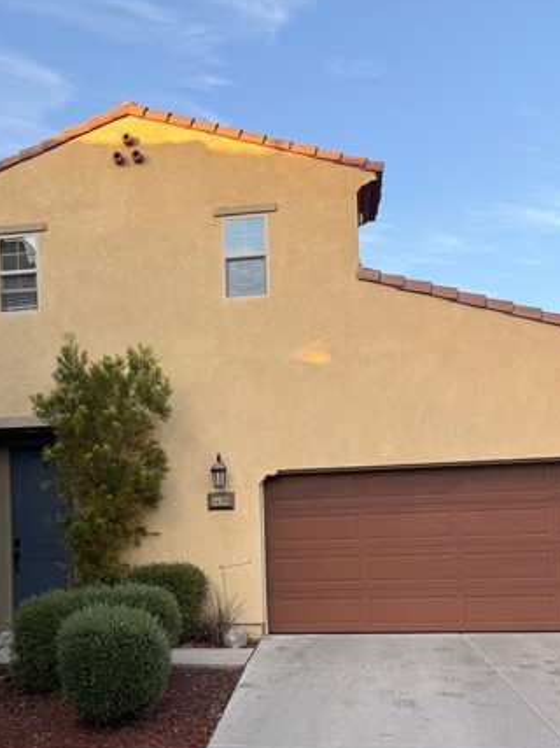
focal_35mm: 36
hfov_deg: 39.4
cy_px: 522
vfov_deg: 50.1
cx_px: 219
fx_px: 777
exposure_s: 1/528
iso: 80
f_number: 1.78
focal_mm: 6.76
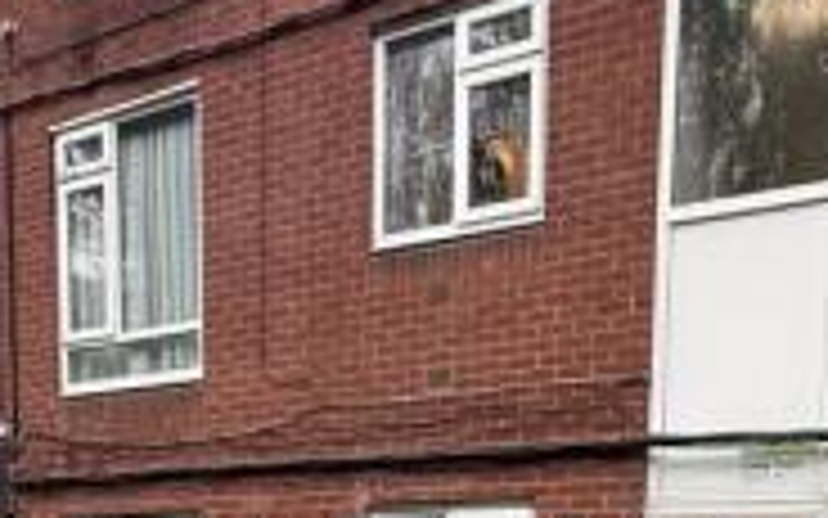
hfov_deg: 40.9
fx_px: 1061
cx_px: 659
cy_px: 777
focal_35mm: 47
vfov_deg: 22.5
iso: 160
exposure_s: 1/99
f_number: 2.2
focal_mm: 2.22
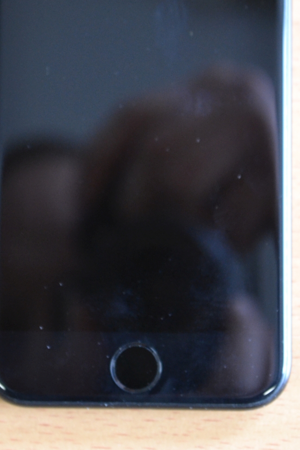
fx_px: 1698
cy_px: 95
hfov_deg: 10.1
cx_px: 130
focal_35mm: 136
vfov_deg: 15.0
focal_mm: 55
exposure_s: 1/15
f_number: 5.6
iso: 1600
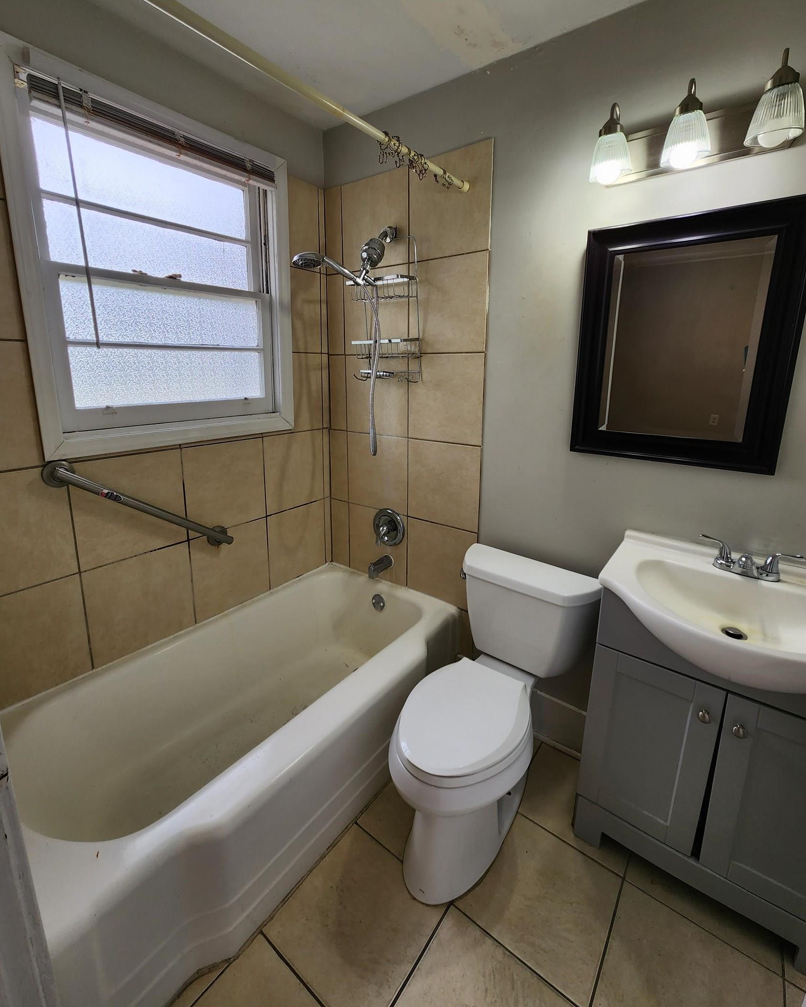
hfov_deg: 88.0
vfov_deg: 100.5
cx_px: 399
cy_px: 461
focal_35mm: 14
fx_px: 417
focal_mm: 2.2
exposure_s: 1/120
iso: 80
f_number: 2.2
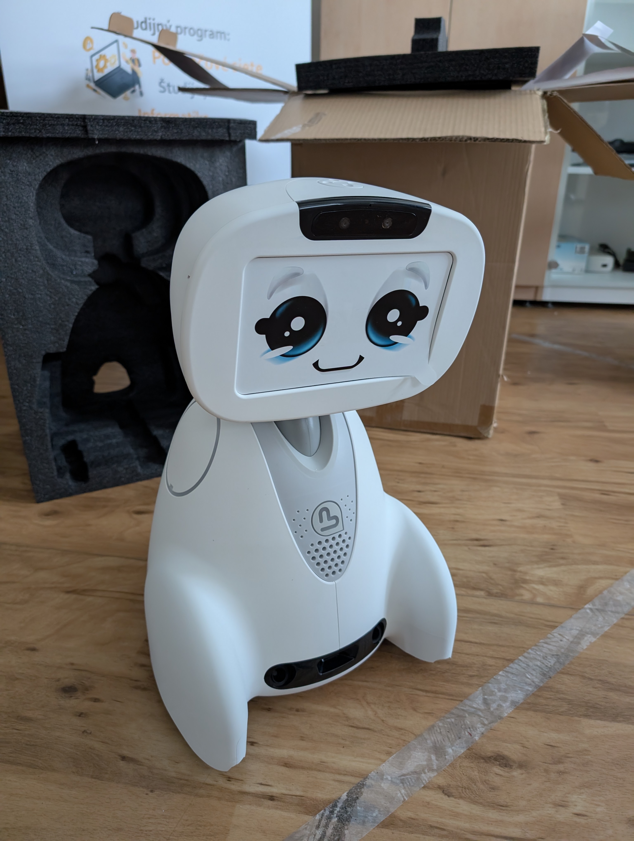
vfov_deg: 71.5
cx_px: 317
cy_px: 420
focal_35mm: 24
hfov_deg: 56.9
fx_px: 585
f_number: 1.68
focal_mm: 6.9
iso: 741
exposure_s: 1/113
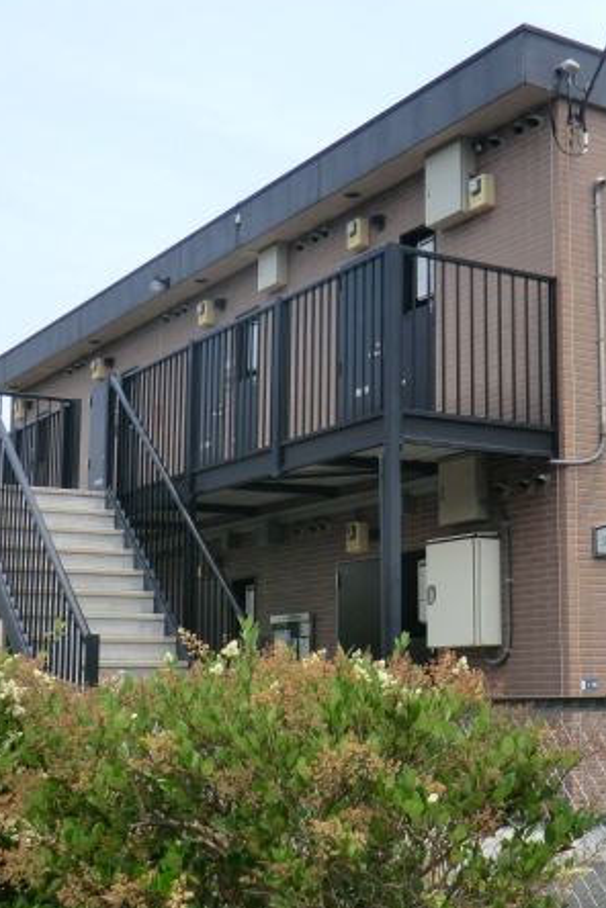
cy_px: 464
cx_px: 514
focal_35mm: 51
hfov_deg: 25.8
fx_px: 1288
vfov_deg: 38.9
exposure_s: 1/500
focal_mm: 6.1
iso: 80
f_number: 3.6
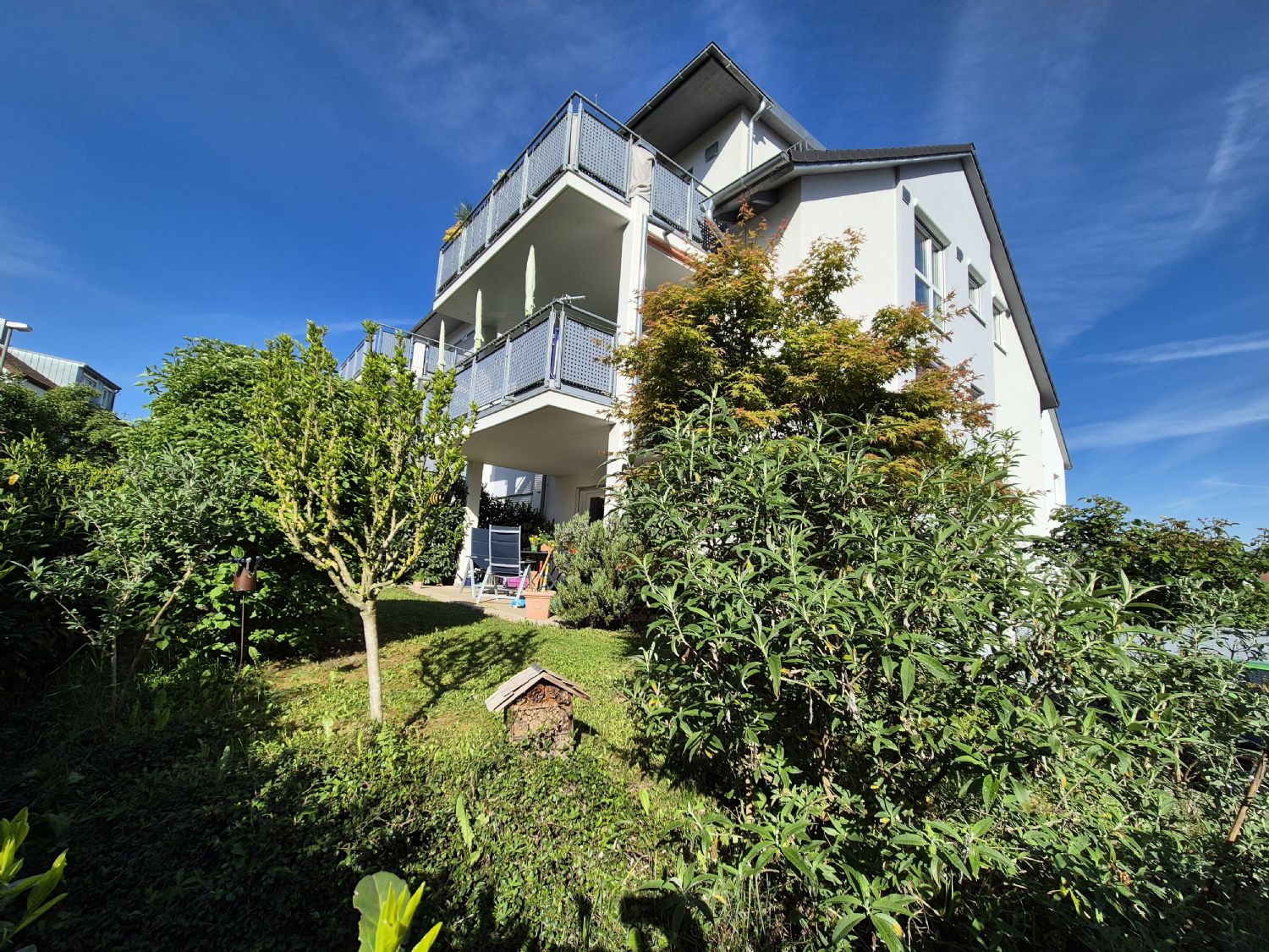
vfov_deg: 89.9
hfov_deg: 106.2
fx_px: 477
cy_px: 476
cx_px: 634
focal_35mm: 13
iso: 50
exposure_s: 1/2288
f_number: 2.2
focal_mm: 2.2
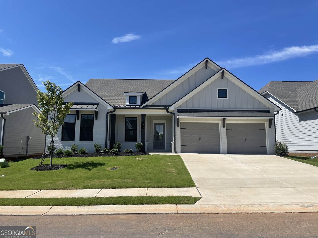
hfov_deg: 67.3
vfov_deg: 53.1
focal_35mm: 26
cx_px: 159
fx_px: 239
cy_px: 119
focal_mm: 4.2
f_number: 1.6
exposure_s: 1/4651
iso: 32
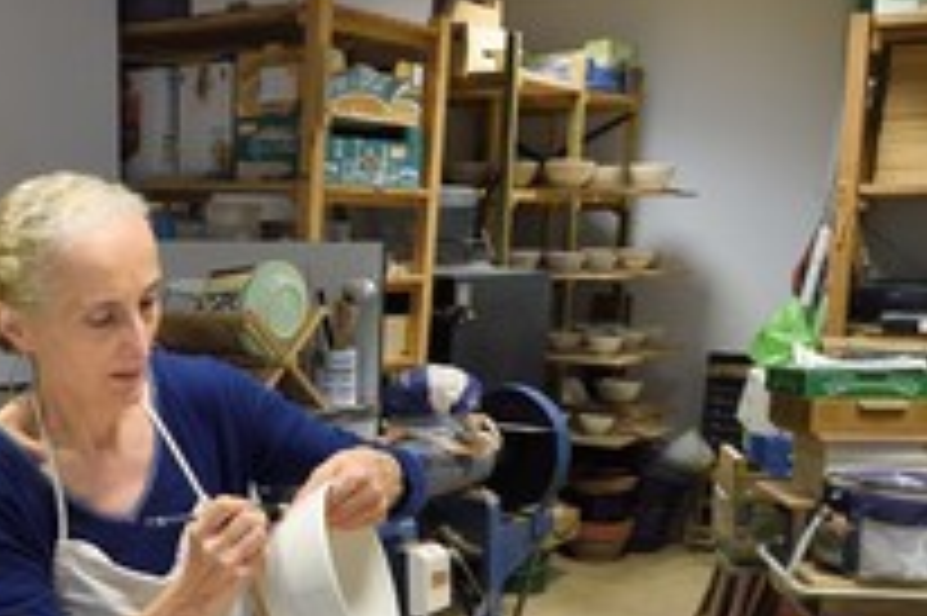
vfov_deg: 26.7
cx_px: 227
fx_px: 1261
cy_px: 540
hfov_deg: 39.3
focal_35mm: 49
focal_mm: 24
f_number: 7.1
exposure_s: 1/25
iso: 400
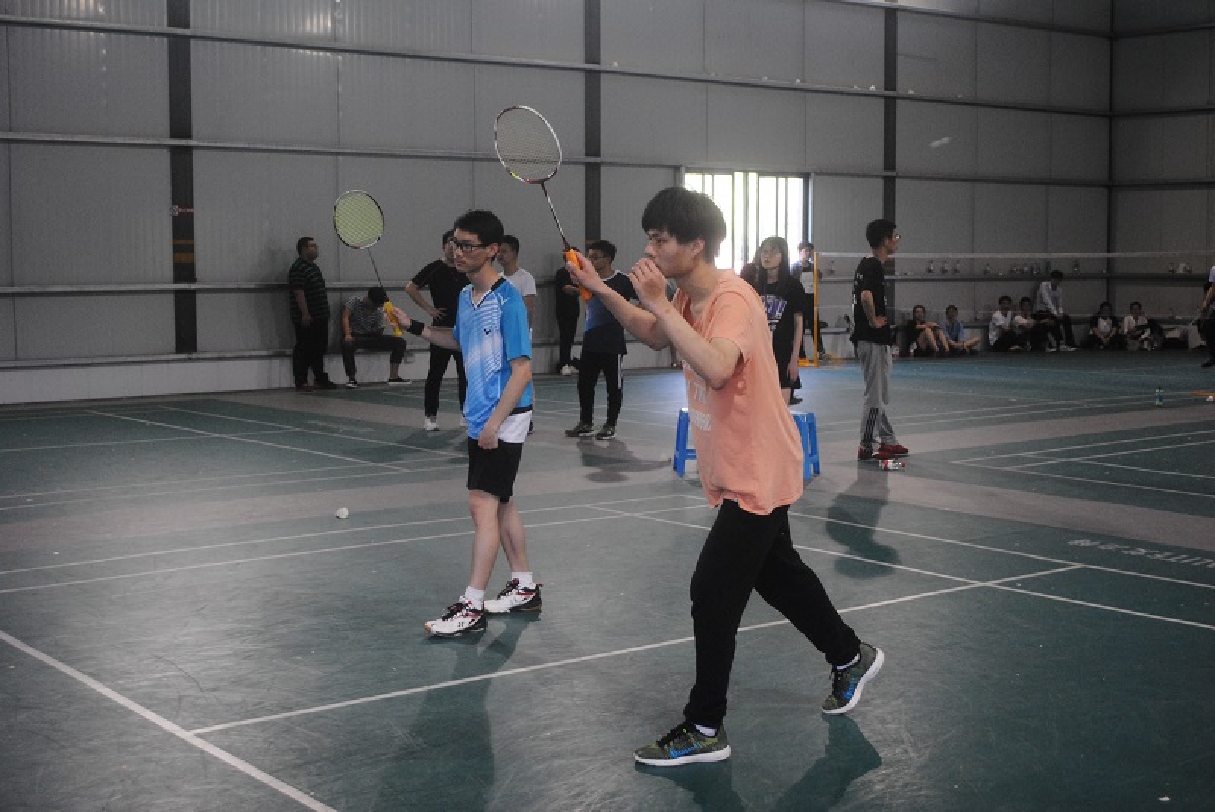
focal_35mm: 48
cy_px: 406
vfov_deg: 28.1
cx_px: 608
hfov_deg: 41.1
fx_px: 1621
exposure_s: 1/60
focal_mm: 32
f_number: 4.8
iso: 720
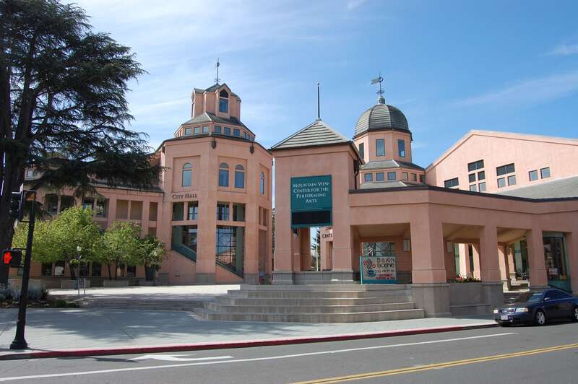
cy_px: 192
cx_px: 289
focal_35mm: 27
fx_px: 433
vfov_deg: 47.9
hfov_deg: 67.4
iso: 200
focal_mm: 18
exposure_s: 1/320
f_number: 9
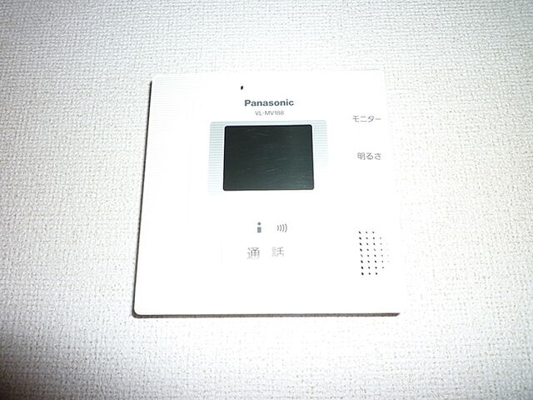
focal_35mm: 25
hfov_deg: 69.4
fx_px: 385
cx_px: 266
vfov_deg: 54.9
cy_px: 200
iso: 100
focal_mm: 4.4
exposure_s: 1/125
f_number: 4
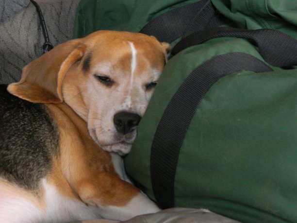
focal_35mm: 129
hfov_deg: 15.3
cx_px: 148
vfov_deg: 11.5
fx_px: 1107
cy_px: 112
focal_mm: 23.2
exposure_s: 1/3
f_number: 4.7
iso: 400
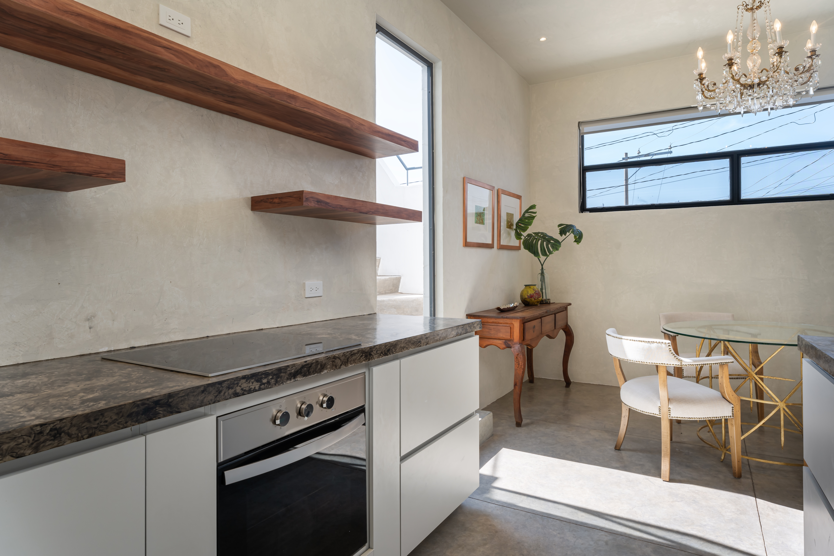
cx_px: 417
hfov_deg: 84.0
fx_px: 463
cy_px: 278
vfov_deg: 61.9
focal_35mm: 20
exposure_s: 1/20
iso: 250
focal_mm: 20
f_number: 10
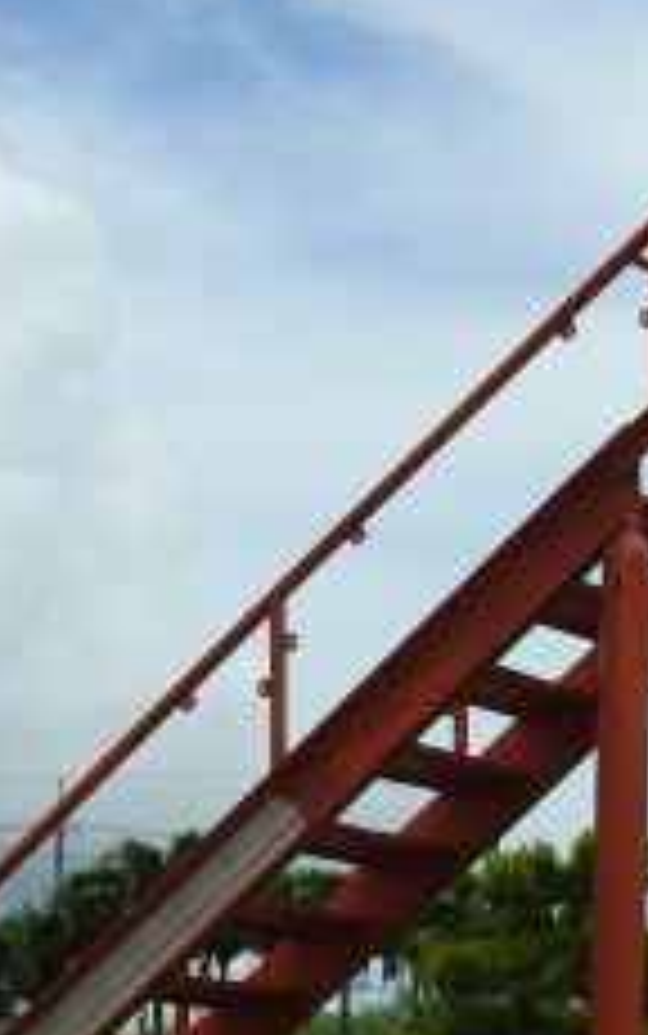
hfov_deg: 9.0
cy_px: 542
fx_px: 4092
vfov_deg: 14.4
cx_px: 446
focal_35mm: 145
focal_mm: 8.1
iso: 100
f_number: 4
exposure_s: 1/1600
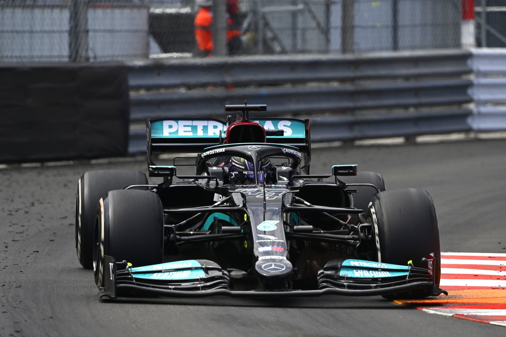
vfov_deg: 3.0
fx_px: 6494
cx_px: 284
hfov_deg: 4.5
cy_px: 197
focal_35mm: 462
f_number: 5.6
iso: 400
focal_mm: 390
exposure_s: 1/1600
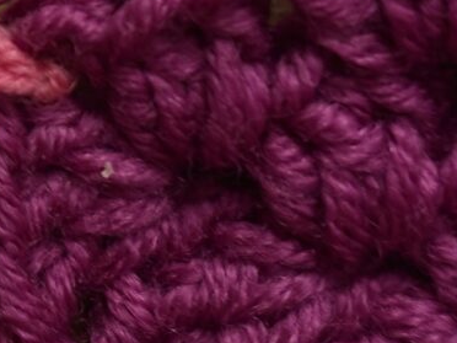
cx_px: -151
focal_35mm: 143
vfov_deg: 10.3
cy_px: 20
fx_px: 1888
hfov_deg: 13.3
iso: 250
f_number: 1.6
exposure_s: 1/25
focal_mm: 5.96
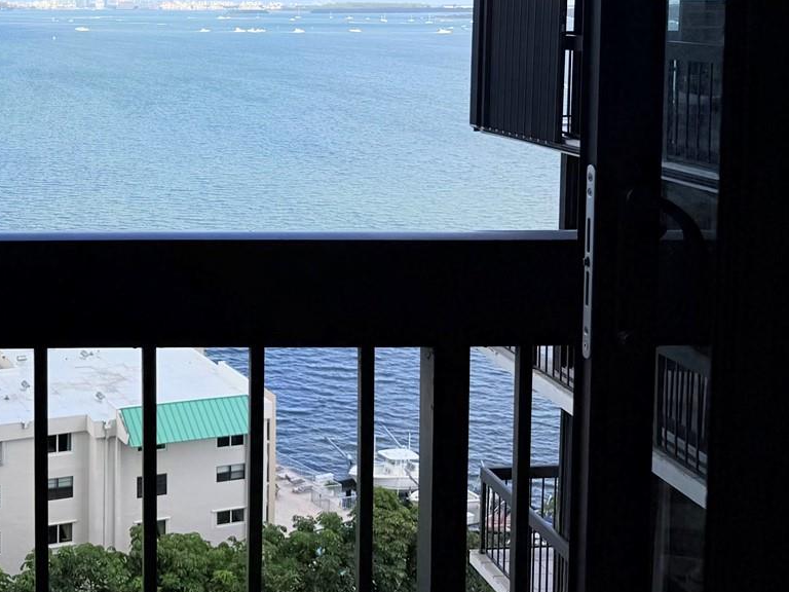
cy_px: 73
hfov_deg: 35.4
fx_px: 1140
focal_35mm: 50
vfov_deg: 28.1
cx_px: 42
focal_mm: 6.76
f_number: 1.78
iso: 80
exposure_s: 1/8130
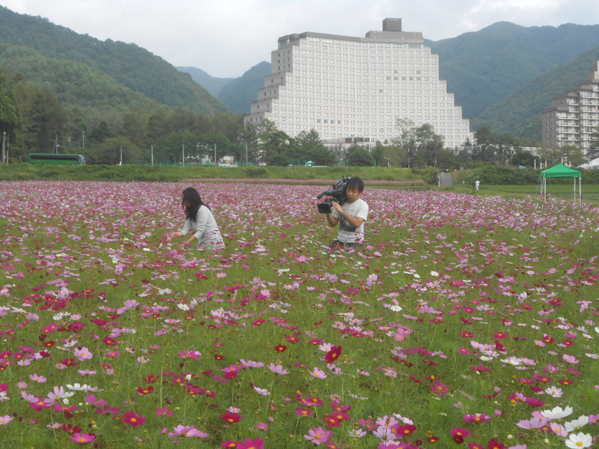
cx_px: 300
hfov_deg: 30.7
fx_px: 1090
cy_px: 224
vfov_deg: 23.3
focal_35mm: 63
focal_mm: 11.3
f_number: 5.6
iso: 80
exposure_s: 1/250
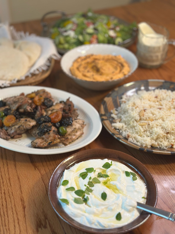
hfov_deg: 30.3
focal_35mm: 48
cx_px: 88
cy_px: 117
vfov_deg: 39.7
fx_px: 324
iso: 200
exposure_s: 1/60
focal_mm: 6.86
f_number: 1.78
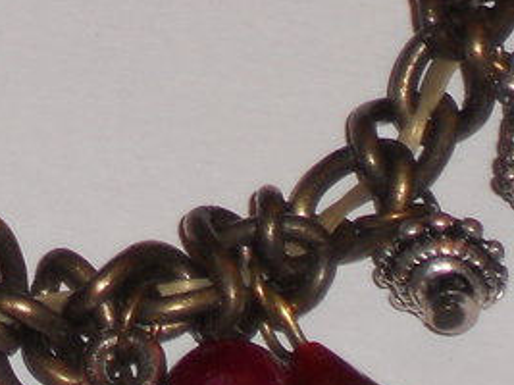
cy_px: -75
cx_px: -113
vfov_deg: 2.8
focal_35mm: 539
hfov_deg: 3.7
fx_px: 8000
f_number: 5.9
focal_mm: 19.6
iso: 100
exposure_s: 1/60
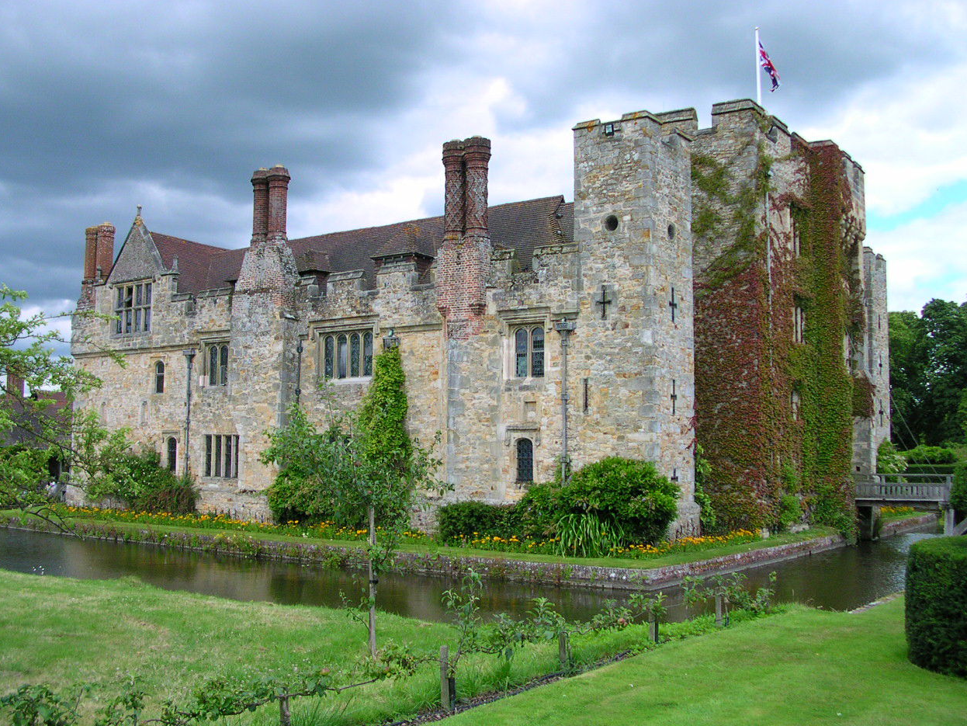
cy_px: 366
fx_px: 1062
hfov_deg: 49.0
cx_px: 477
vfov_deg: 37.7
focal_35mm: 38
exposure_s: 1/538
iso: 100
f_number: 4.5
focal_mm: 5.6
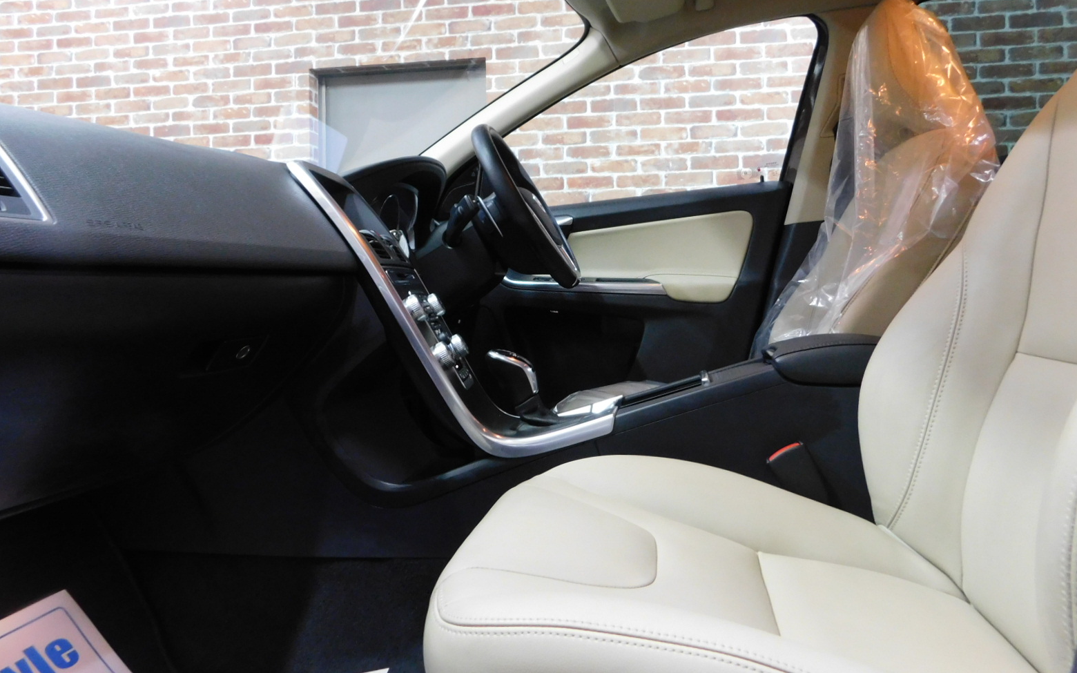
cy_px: 281
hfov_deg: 72.5
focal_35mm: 25
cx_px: 552
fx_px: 734
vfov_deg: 49.1
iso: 400
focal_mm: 4
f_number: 3
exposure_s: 1/15
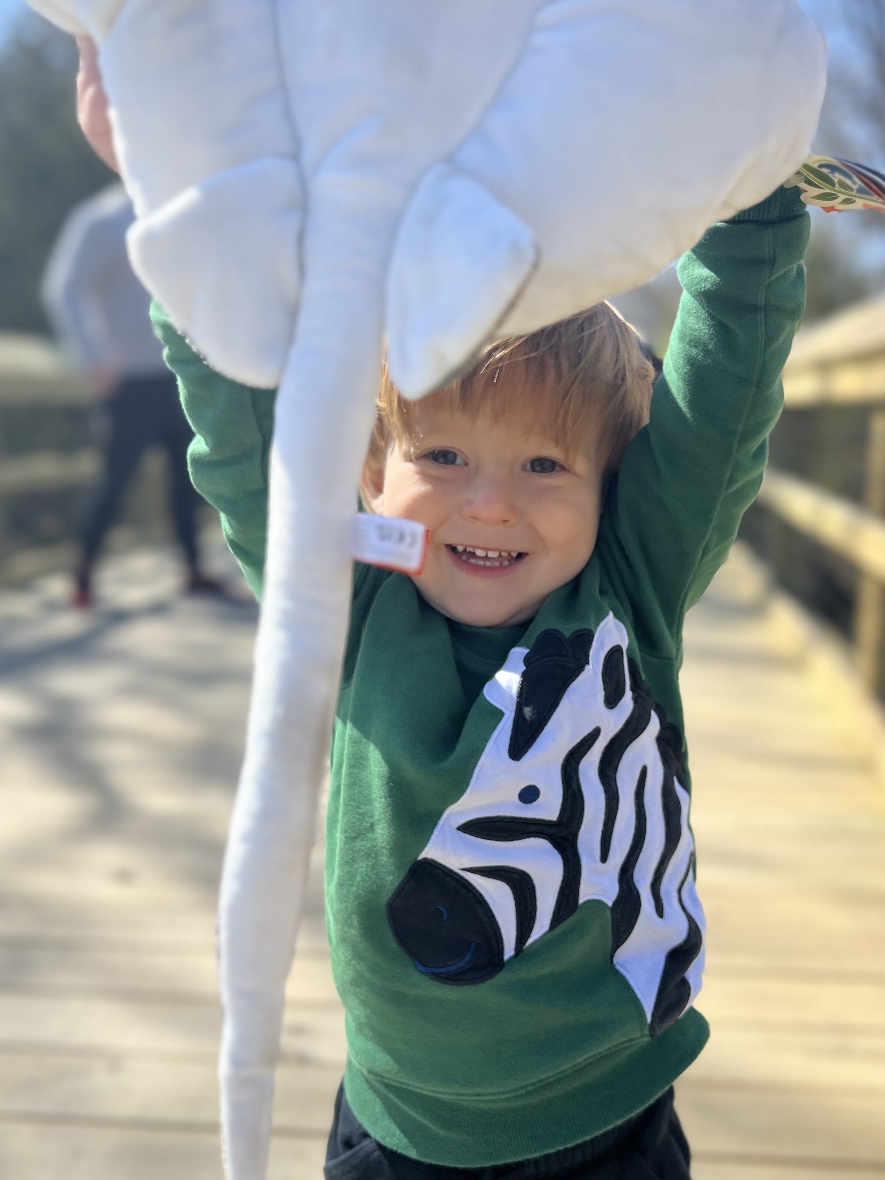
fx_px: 1125
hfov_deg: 42.8
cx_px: 504
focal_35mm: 33
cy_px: 619
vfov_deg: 55.3
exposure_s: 1/2165
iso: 50
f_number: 1.5
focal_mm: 5.7
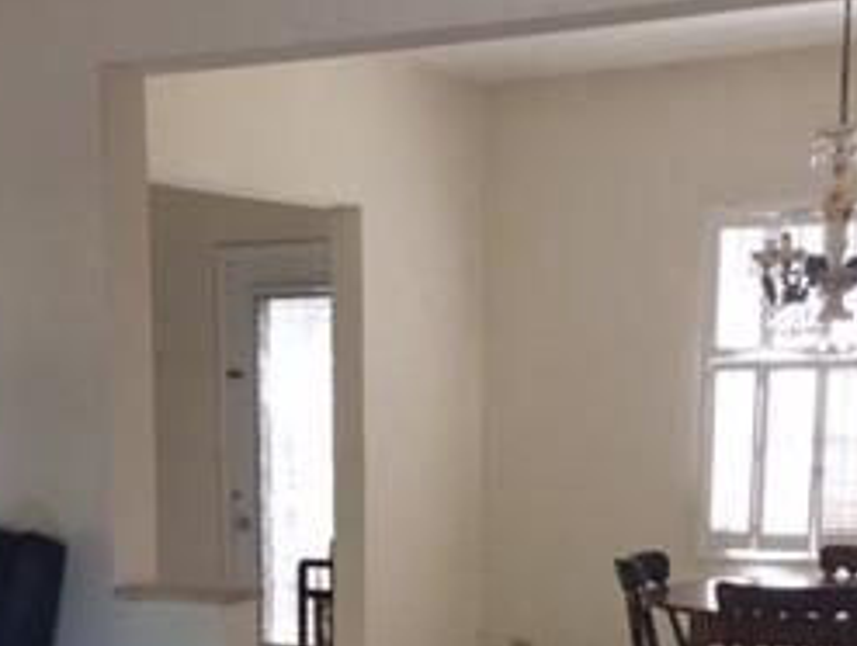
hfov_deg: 25.8
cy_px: 768
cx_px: 281
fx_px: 1860
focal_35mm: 75
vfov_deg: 18.7
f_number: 2.2
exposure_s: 1/30
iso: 40
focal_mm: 4.15
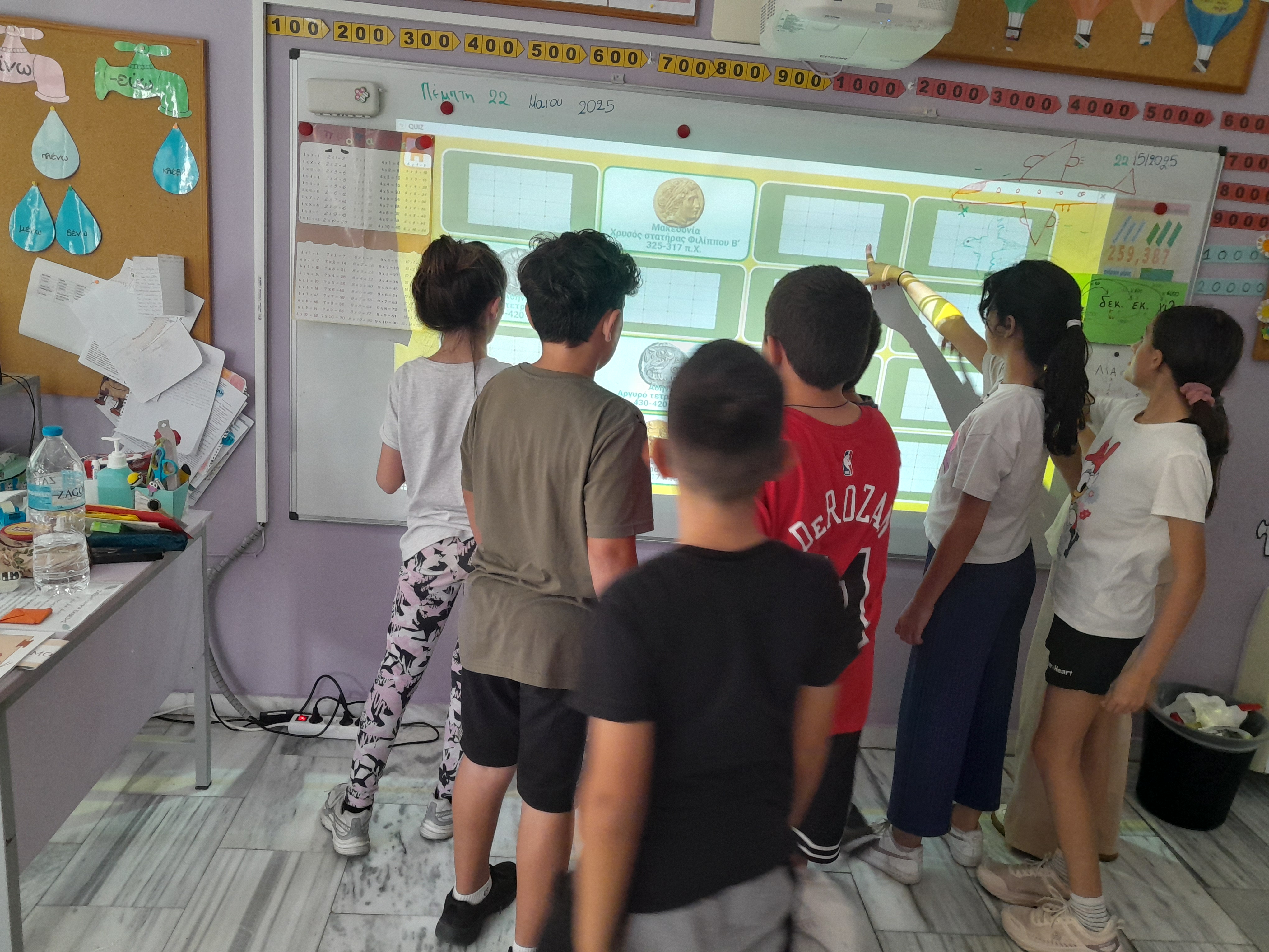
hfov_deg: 65.3
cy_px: 476
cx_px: 634
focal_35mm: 27
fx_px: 990
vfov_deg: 51.4
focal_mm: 4
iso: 250
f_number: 1.8
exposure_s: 1/50
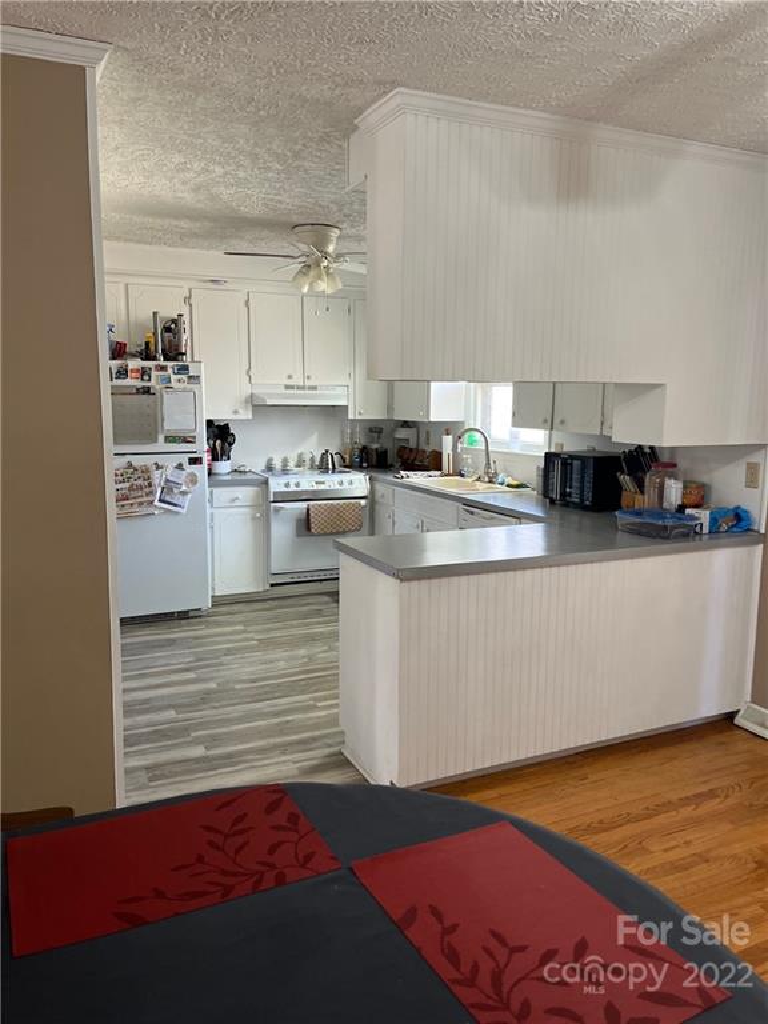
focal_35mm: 26
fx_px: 769
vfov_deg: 67.3
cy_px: 512
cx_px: 384
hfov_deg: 53.1
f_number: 1.6
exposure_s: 1/60
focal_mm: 5.1
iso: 160
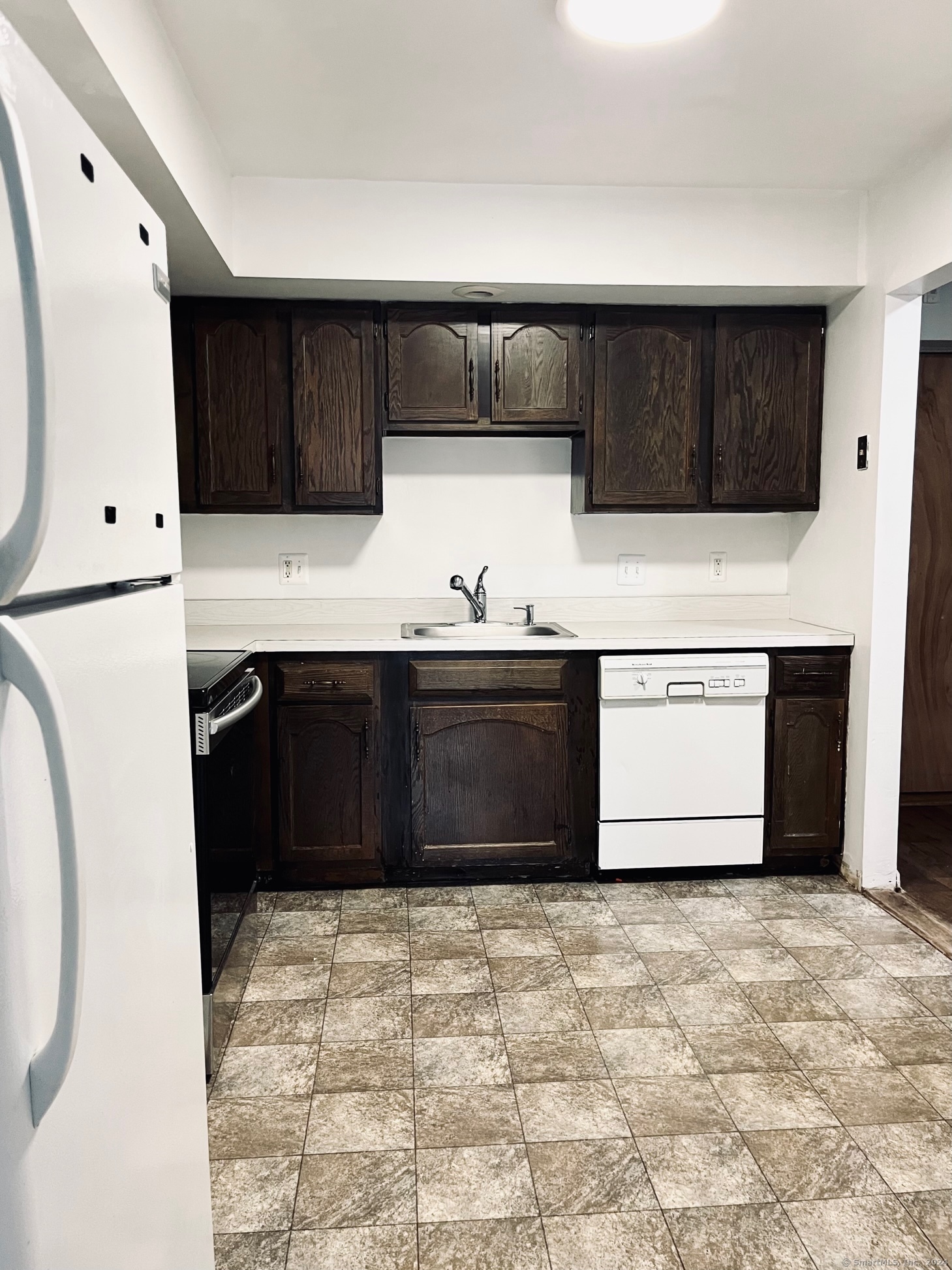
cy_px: 635
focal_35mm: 26
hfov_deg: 53.1
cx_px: 476
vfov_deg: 67.3
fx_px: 953
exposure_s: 1/60
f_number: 1.6
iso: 200
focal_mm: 5.1
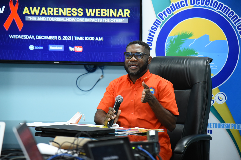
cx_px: 120
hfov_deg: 17.1
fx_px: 803
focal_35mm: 120
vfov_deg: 11.4
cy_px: 80
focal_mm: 120
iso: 3200
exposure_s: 1/200
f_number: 4
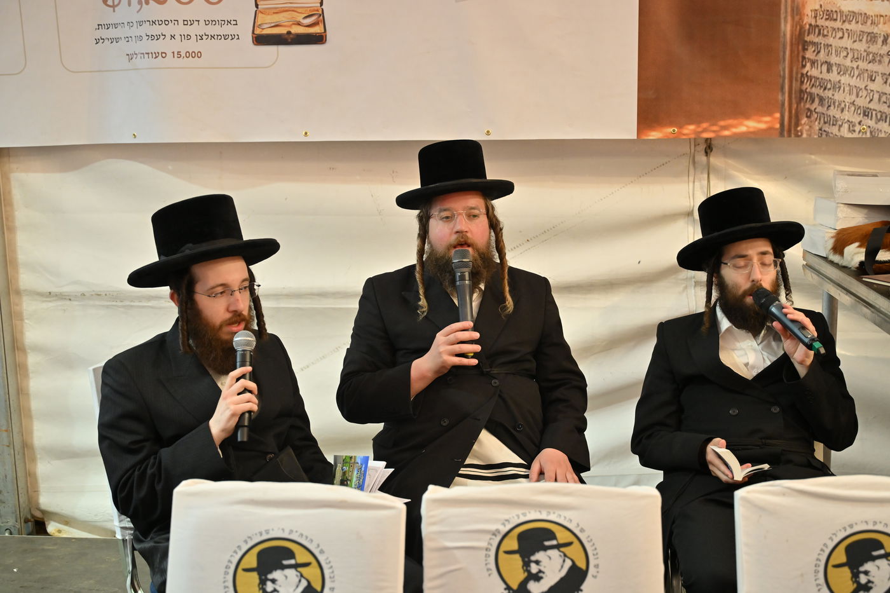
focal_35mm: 47
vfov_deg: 28.6
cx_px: 445
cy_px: 296
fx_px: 1162
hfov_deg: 41.9
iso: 1600
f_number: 4.5
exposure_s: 1/250
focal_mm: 47
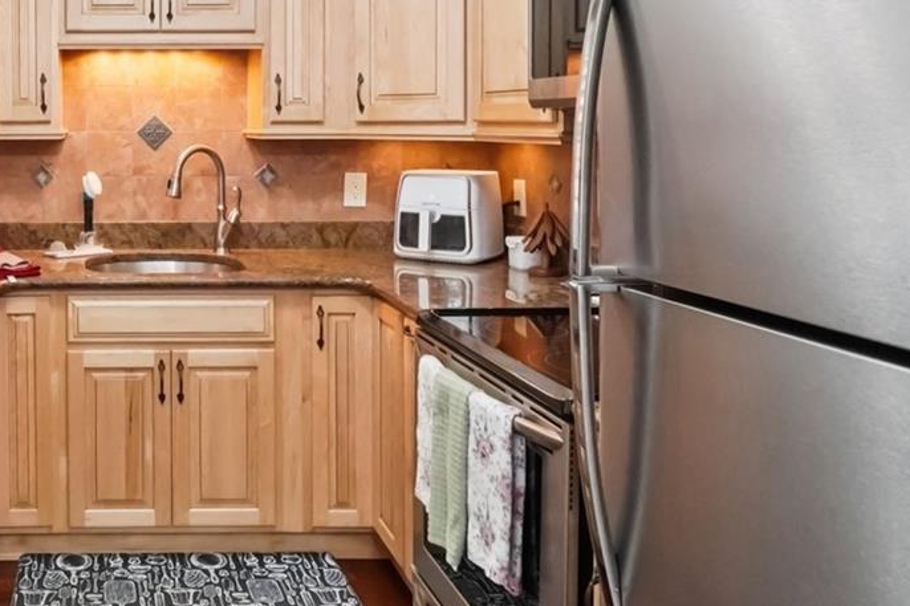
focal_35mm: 35
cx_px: 155
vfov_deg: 37.1
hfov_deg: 50.4
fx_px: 884
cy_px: 166
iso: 1250
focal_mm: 10
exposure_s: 1/30
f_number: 8
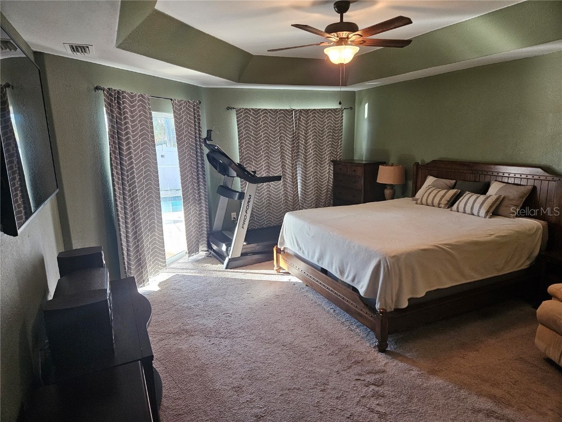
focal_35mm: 23
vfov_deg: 58.9
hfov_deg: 73.9
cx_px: 281
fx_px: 373
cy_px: 211
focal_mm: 5.4
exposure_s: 1/120
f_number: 1.8
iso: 500
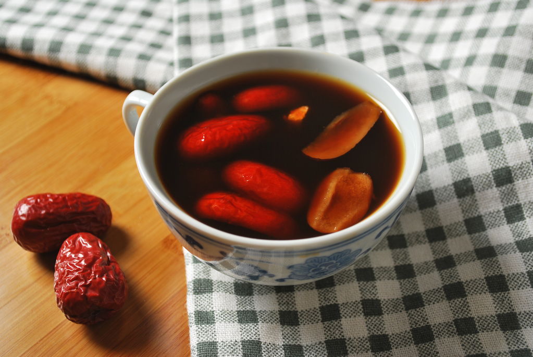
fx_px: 889
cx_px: 266
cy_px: 178
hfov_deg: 33.4
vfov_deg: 22.7
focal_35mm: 60
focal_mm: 40
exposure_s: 1/125
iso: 100
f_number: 5.6
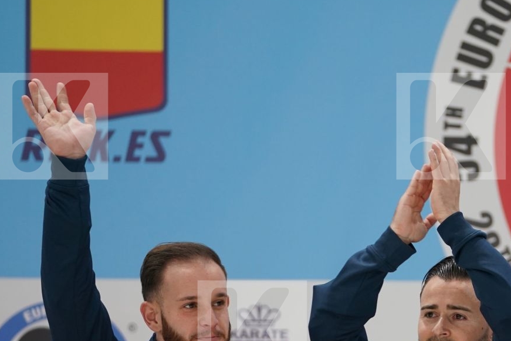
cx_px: 451
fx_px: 3932
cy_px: 334
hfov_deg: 7.4
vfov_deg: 5.0
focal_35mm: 277
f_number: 2.8
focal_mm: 134
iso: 1000
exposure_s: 1/250
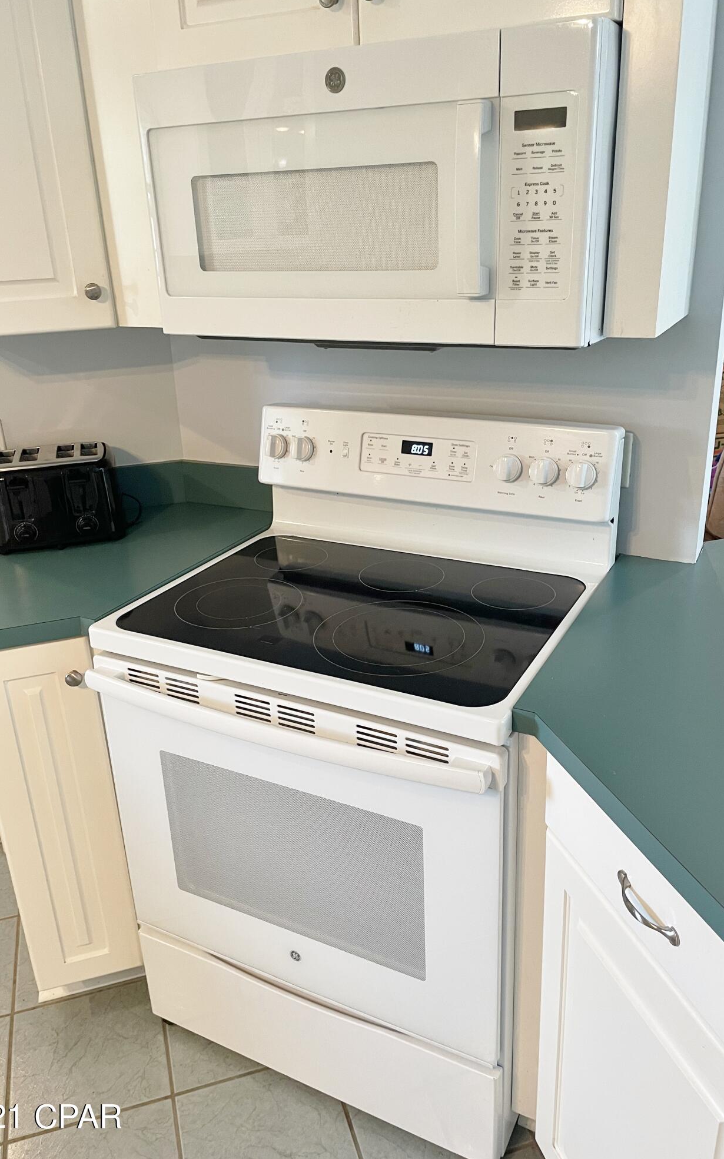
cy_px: 582
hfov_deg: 44.5
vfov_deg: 66.5
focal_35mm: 28
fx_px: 884
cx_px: 366
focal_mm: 4.2
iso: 200
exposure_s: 1/60
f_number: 1.6
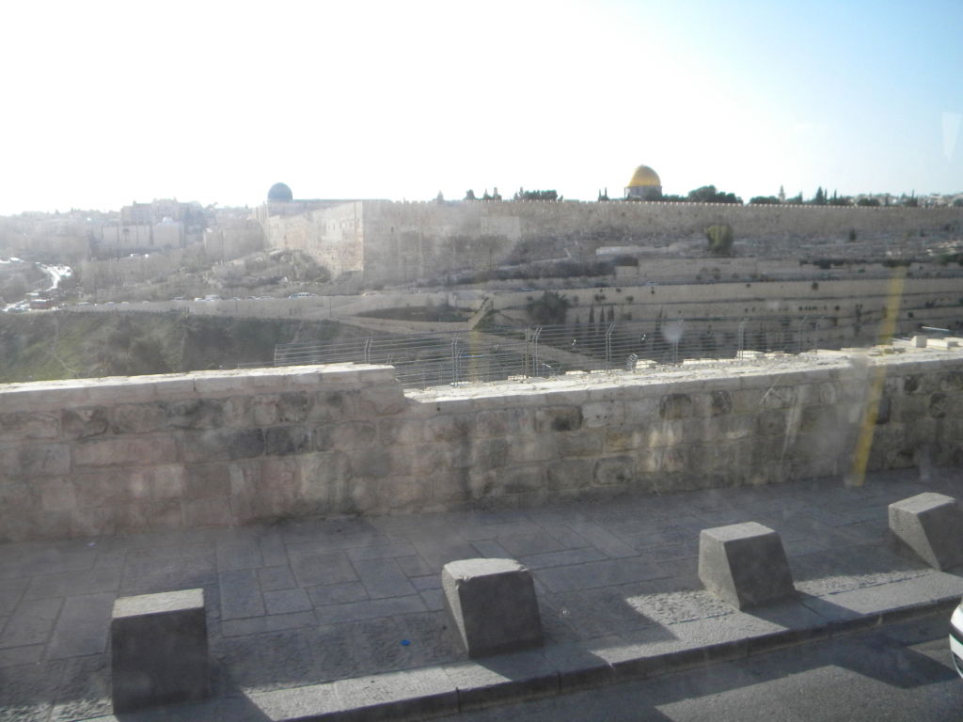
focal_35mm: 28
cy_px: 361
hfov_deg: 63.4
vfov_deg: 49.7
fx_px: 779
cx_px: 482
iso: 248
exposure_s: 1/942
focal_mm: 5
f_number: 3.5
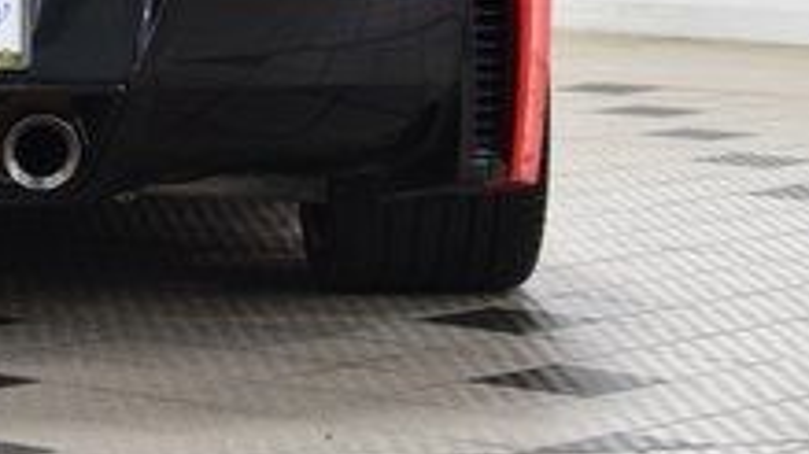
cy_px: -190
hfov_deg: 11.0
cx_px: -78
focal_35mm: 193
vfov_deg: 6.2
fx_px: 4139
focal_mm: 42
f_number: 5
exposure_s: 1/60
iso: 1600
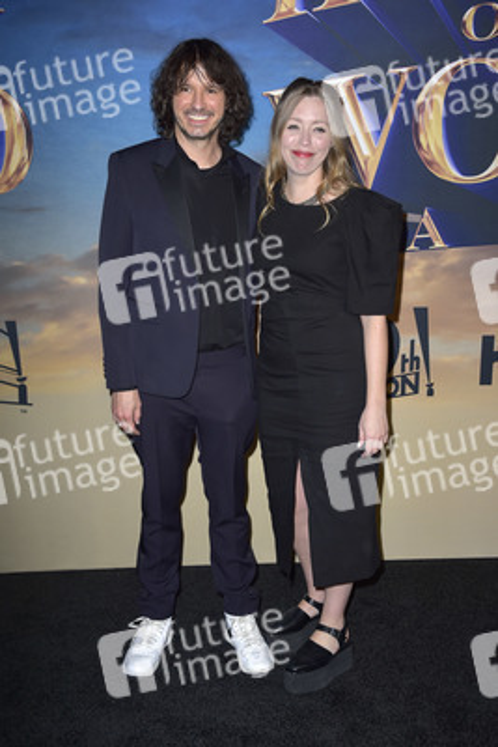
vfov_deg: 41.1
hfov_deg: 28.1
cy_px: 374
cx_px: 249
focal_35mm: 48
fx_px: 995
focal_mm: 48
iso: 320
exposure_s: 1/250
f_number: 6.3
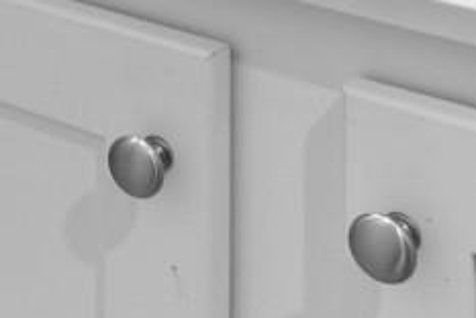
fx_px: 1655
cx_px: -372
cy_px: -612
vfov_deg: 9.1
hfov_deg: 14.5
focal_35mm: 125
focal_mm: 12
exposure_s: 1/4
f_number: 4.8
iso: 100
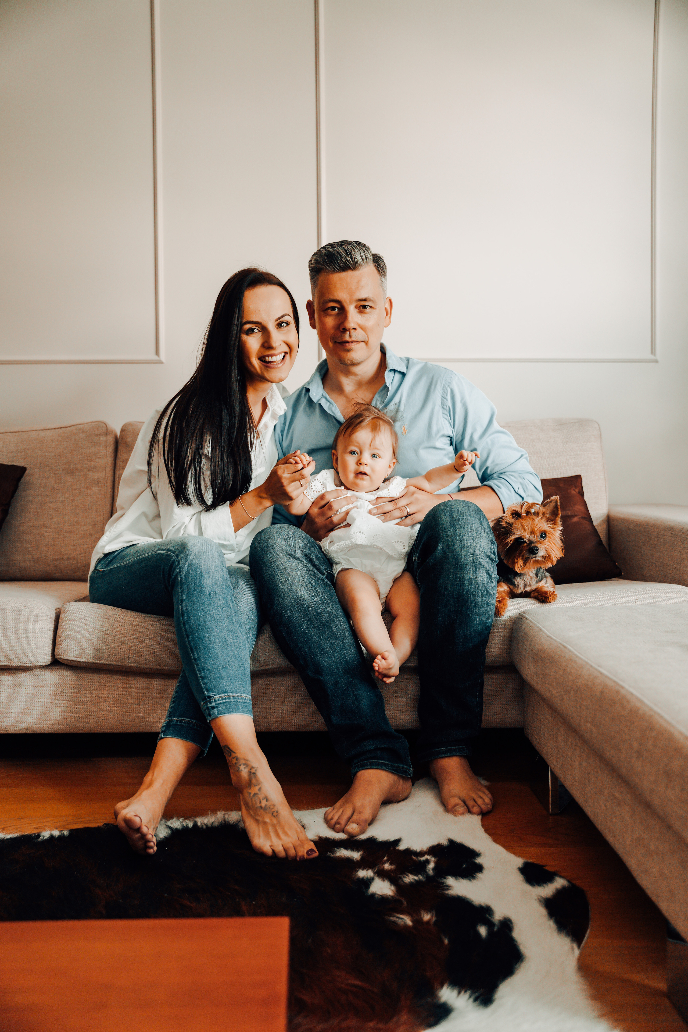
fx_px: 986
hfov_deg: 38.5
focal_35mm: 34
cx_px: 344
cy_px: 516
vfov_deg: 55.2
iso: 1250
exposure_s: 1/160
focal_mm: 34.4
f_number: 2.8
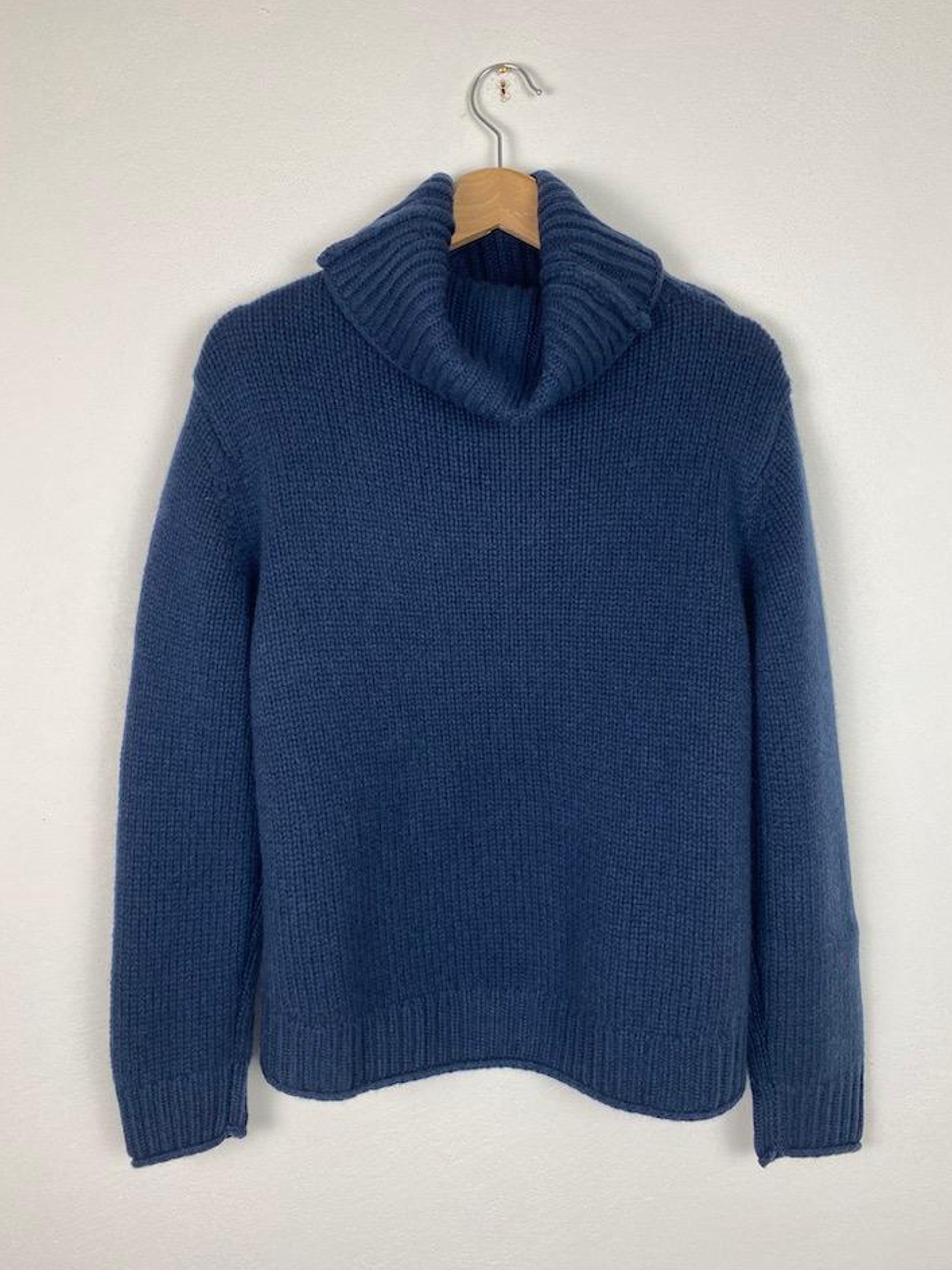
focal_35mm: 27
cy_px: 619
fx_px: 990
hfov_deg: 51.3
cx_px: 493
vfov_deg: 65.3
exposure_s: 1/100
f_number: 1.8
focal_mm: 4.25
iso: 80
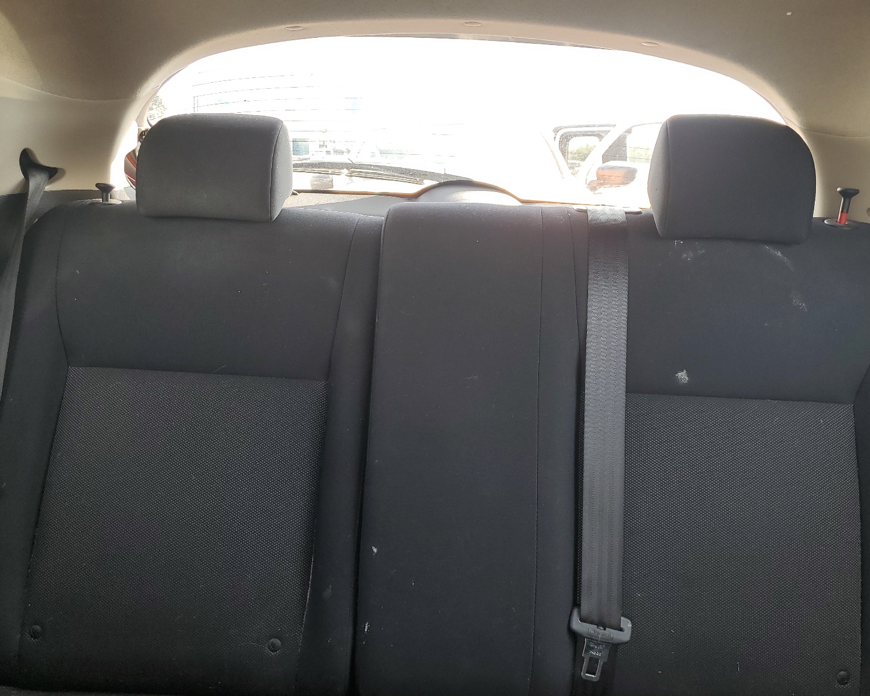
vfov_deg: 51.5
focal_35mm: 28
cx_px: 459
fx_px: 721
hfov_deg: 62.2
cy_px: 359
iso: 50
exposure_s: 1/149
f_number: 1.5
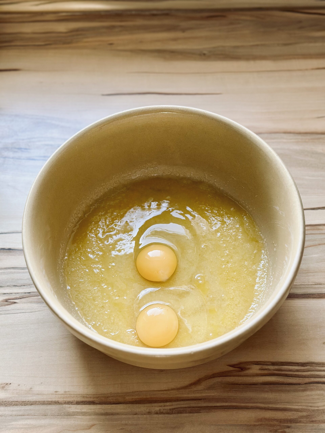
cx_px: 162
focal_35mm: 48
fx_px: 601
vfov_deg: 39.7
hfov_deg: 30.3
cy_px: 216
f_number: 1.78
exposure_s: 1/60
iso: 160
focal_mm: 6.86
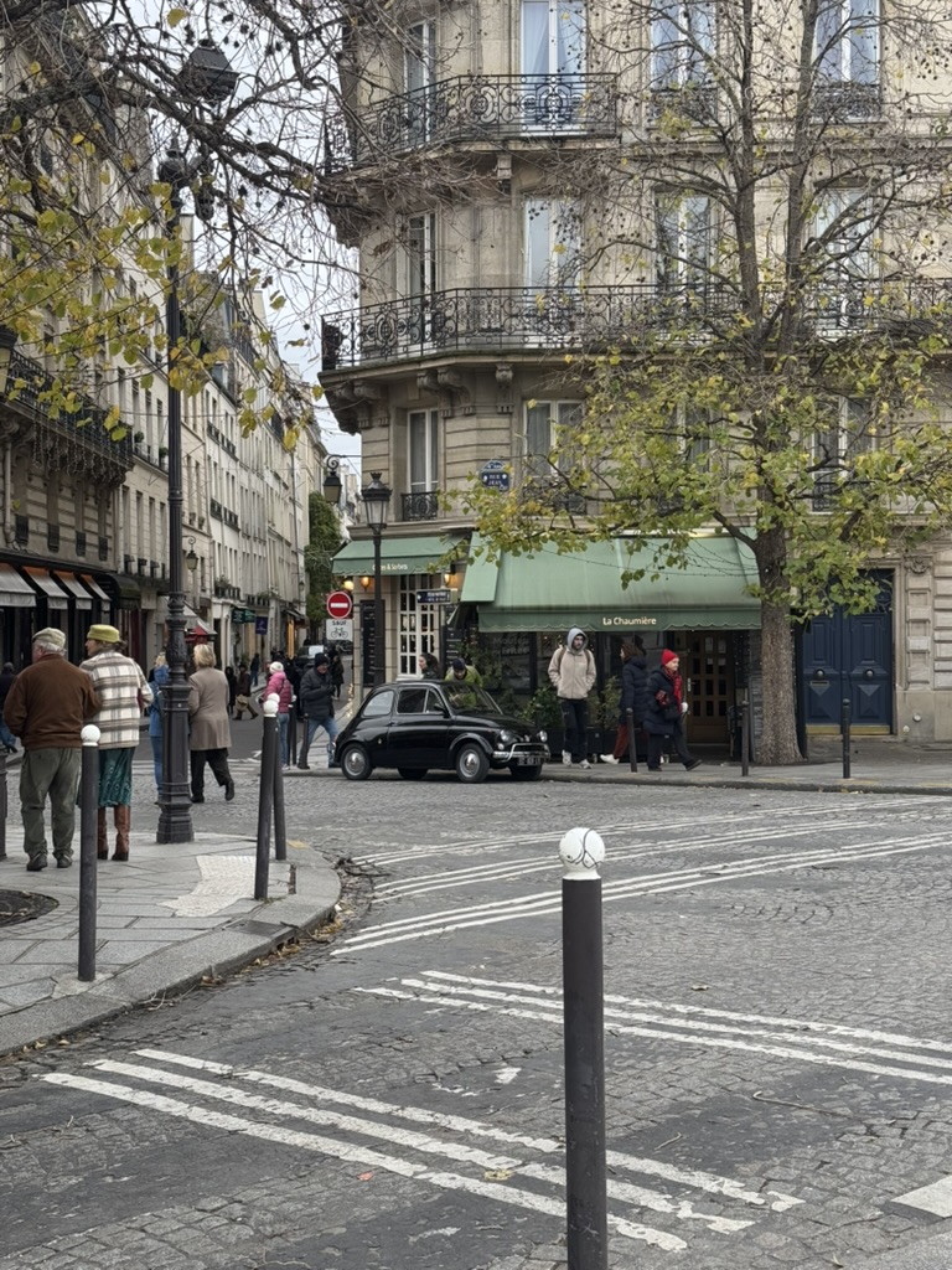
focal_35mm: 48
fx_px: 1760
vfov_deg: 39.7
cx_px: 476
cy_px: 635
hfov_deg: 30.3
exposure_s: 1/153
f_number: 1.78
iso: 50
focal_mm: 6.76
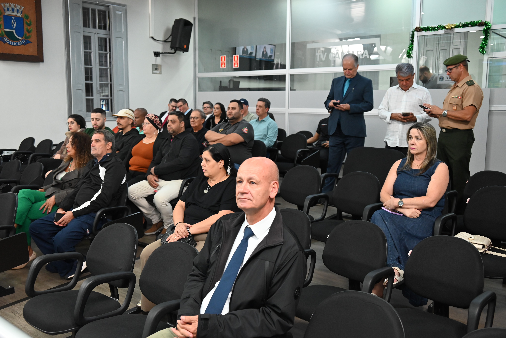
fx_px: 485
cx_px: 253
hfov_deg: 55.1
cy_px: 169
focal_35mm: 34
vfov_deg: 38.4
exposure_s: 1/125
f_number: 4.8
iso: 2200
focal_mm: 34.5
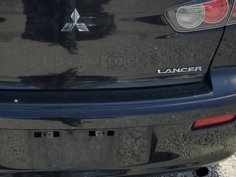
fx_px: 361
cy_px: 24
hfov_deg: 35.6
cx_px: 71
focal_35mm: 53
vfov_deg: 26.8
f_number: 1.5
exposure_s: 1/2500
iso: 50
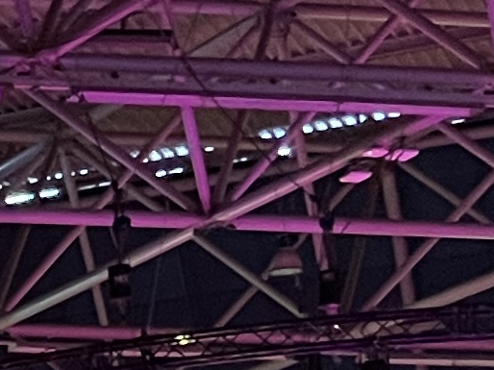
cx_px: -1141
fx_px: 2910
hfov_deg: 7.9
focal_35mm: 204
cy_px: 907
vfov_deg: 6.9
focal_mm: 5.1
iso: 400
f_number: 1.6
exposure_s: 1/33
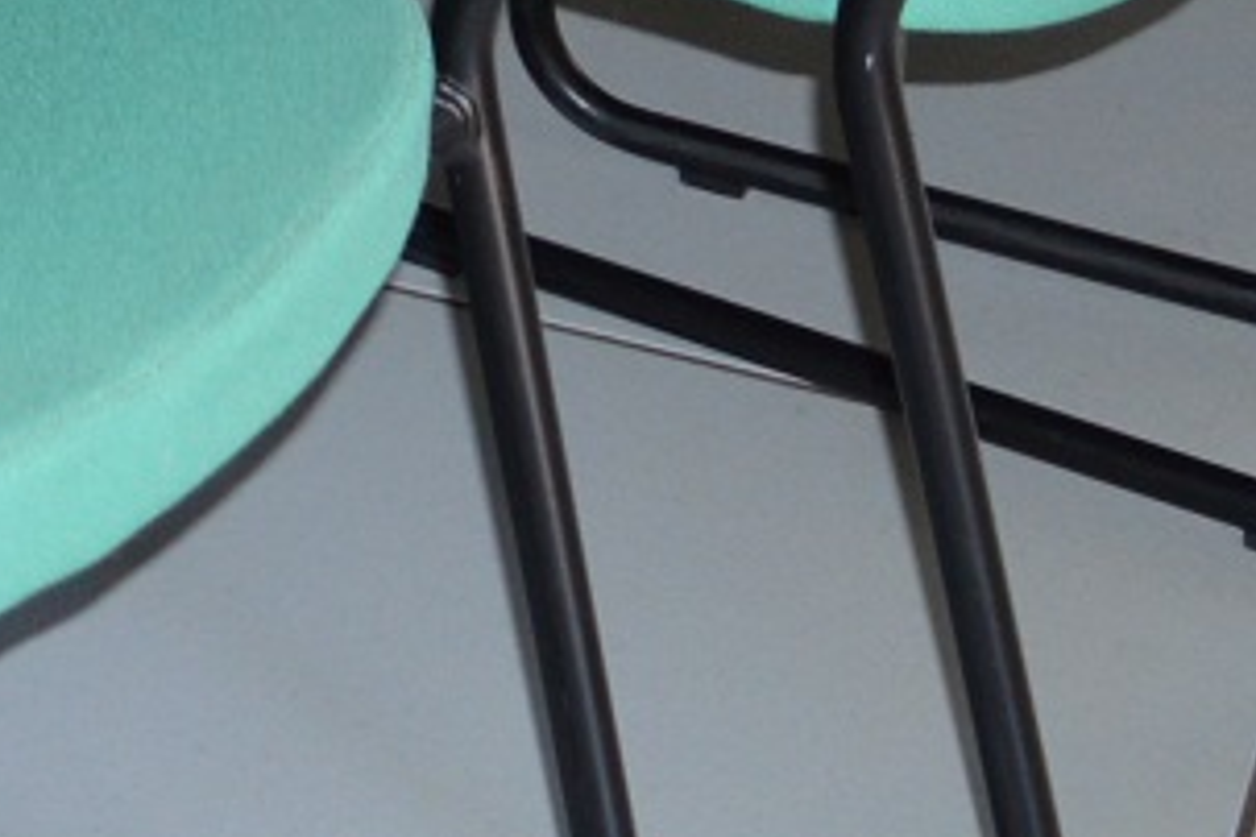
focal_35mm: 178
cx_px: -1161
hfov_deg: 10.7
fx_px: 6210
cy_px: -1850
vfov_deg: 6.8
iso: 400
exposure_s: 1/60
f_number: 4
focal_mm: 18
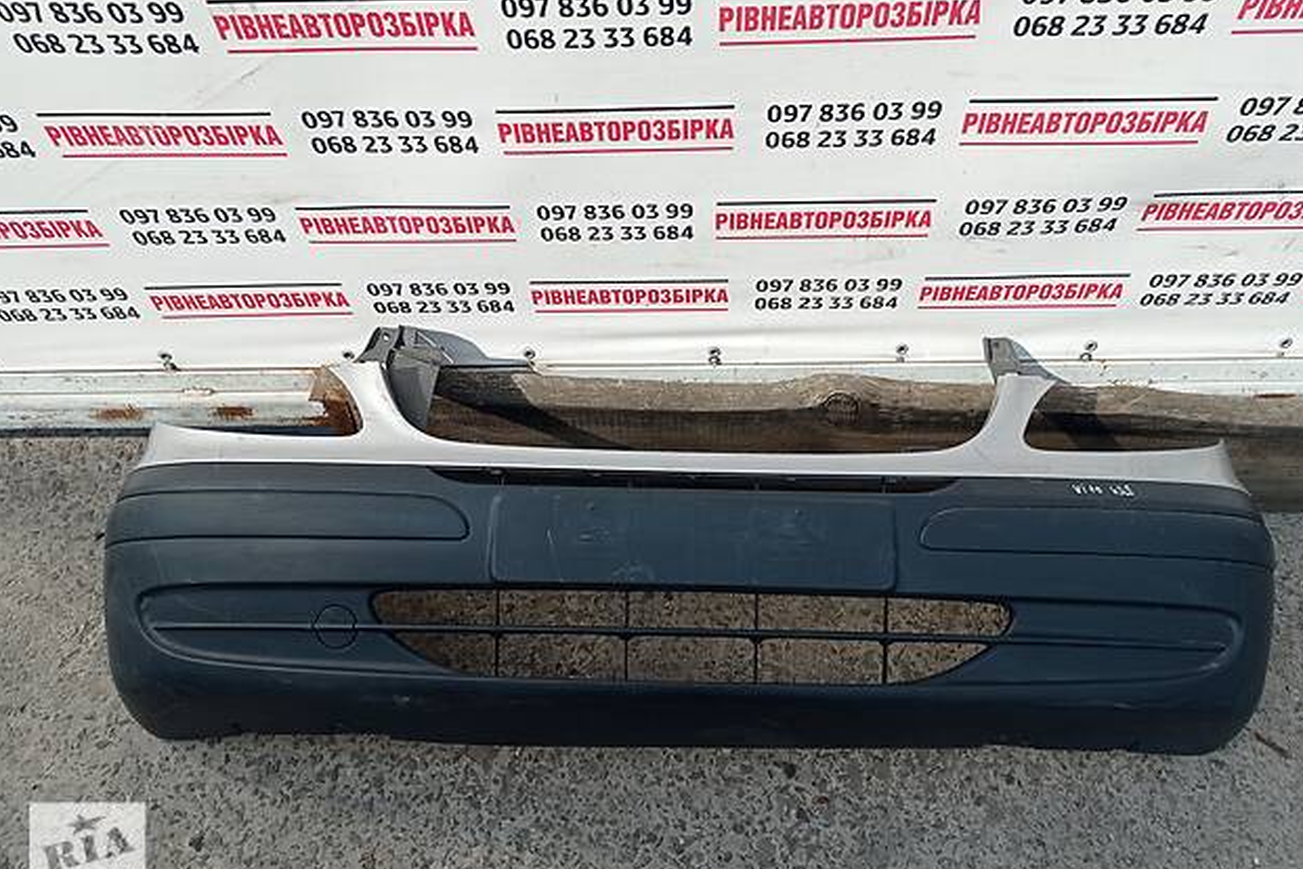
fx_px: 1086
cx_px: 661
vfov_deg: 43.6
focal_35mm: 30
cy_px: 426
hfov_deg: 61.9
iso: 104
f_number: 1.8
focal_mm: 4.7
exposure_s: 1/2128
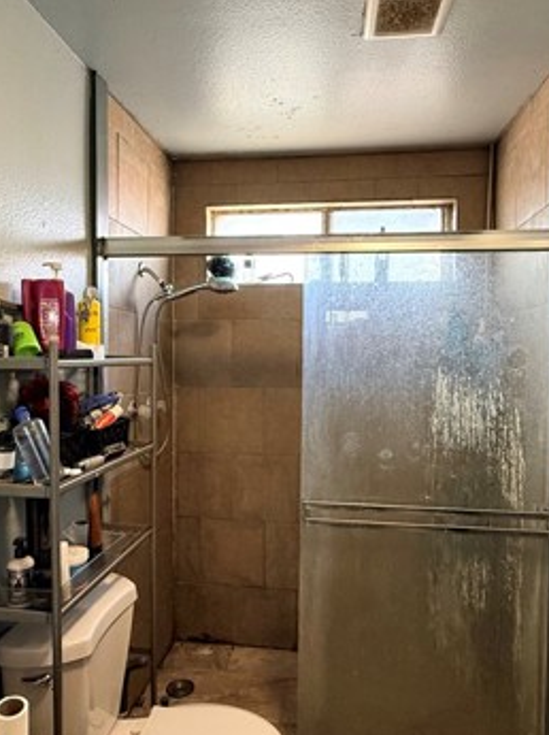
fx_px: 551
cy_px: 371
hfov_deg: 53.0
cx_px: 262
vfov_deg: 67.4
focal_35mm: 26
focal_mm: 2.22
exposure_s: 1/120
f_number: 2.2
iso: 500
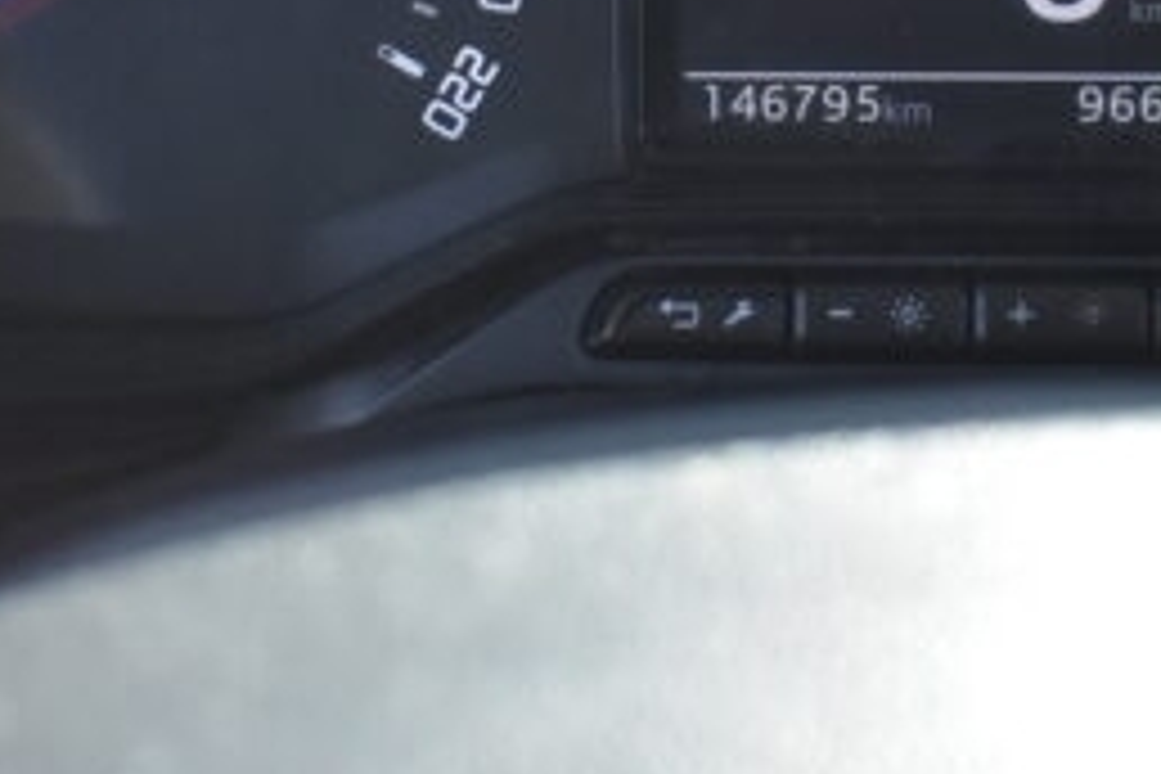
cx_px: 1062
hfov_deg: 16.2
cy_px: -153
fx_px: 4030
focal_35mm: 125
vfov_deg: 10.8
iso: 1600
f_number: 3.8
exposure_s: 1/1000
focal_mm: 21
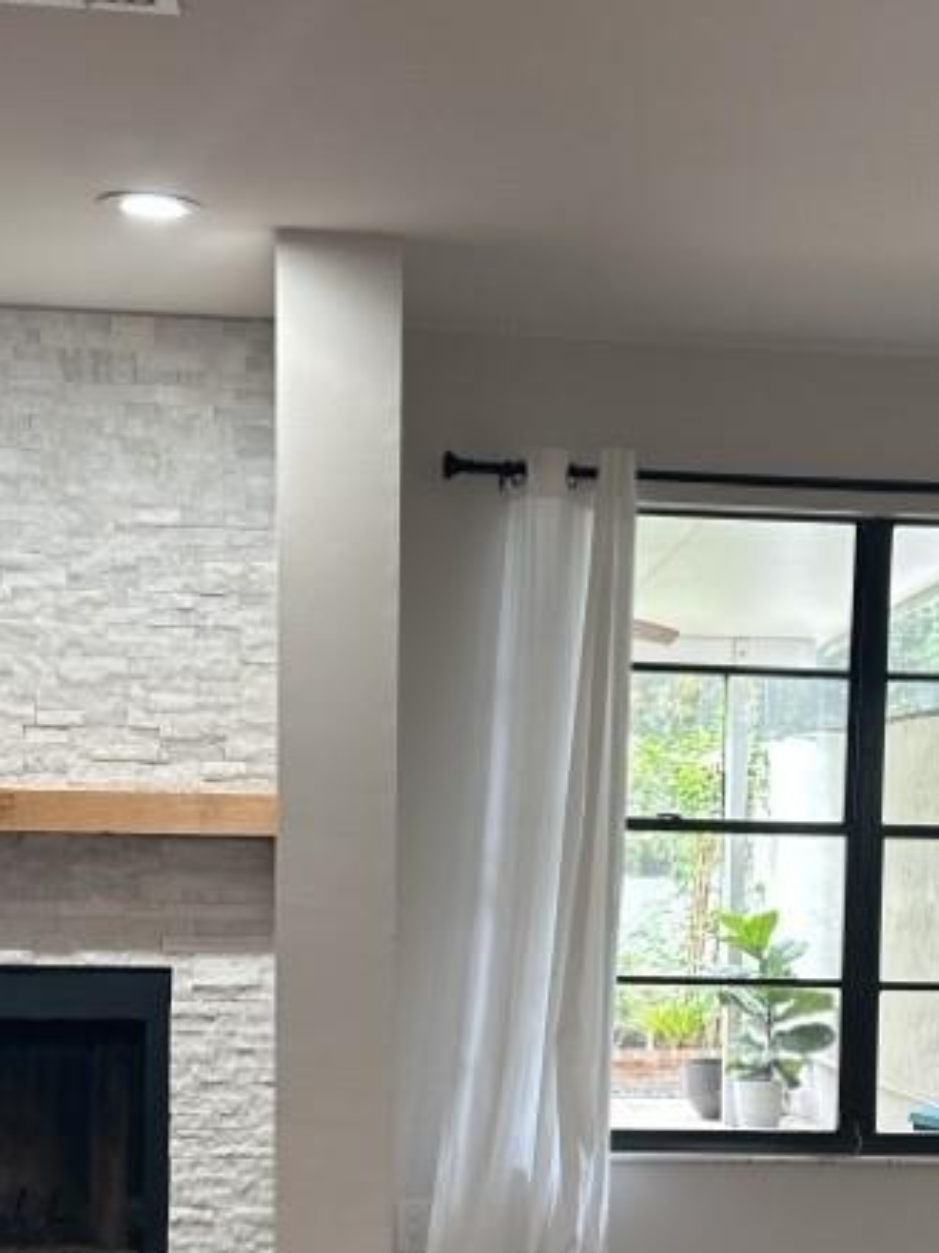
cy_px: 953
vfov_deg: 33.6
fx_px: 2026
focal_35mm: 56
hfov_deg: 26.1
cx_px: 542
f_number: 1.78
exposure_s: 1/60
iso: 160
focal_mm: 6.86
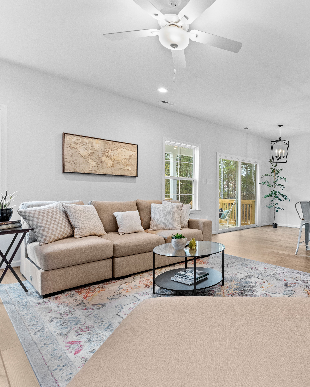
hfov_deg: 60.7
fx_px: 243
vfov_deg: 77.3
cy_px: 193
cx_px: 241
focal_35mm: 21
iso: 1250
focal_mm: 14.8
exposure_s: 1/10
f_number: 9
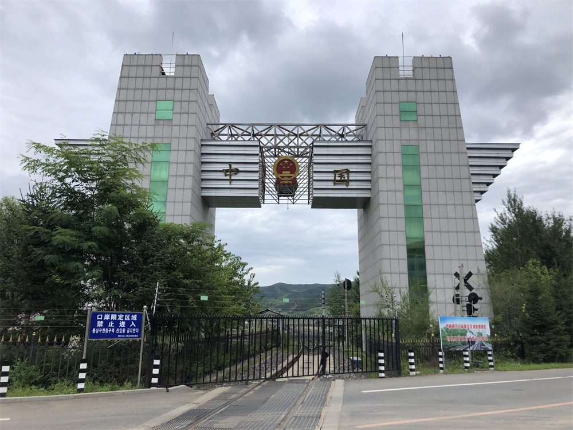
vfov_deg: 49.7
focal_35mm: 28
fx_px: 463
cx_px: 286
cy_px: 215
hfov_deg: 63.4
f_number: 1.8
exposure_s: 1/1043
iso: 20
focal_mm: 3.99
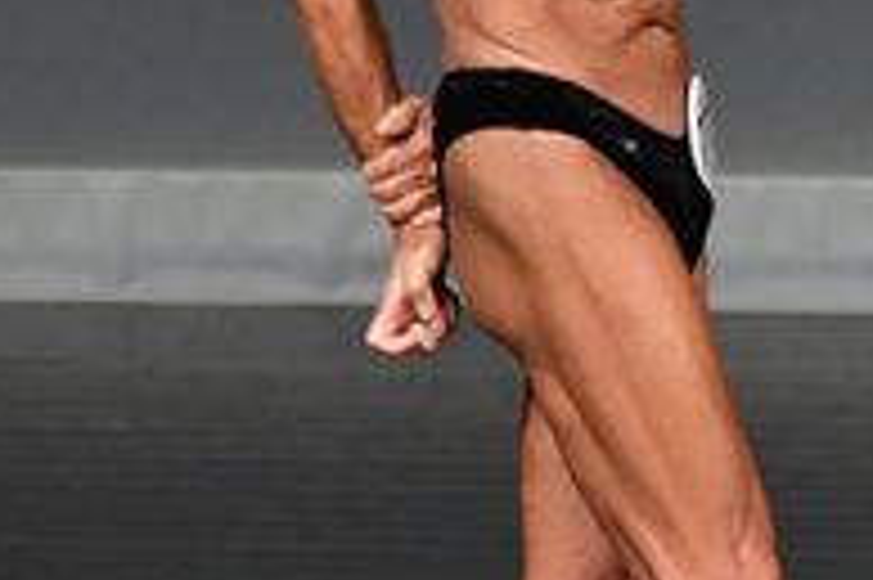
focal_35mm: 1495
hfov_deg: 1.4
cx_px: 1285
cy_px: 211
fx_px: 36222
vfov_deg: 0.9
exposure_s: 1/400
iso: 4000
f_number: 5.6
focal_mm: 250
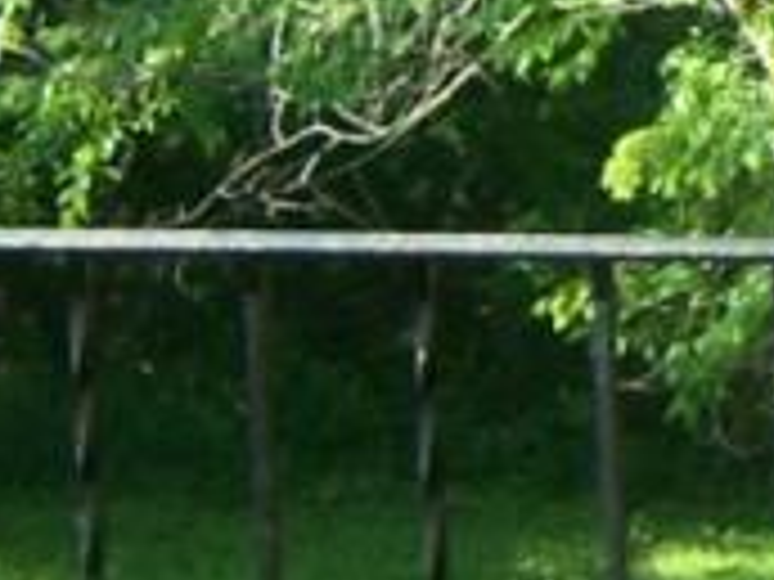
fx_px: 4382
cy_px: -274
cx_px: 1706
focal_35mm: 196
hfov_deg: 9.3
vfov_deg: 7.5
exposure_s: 1/180
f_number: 3.4
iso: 80
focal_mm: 5.5
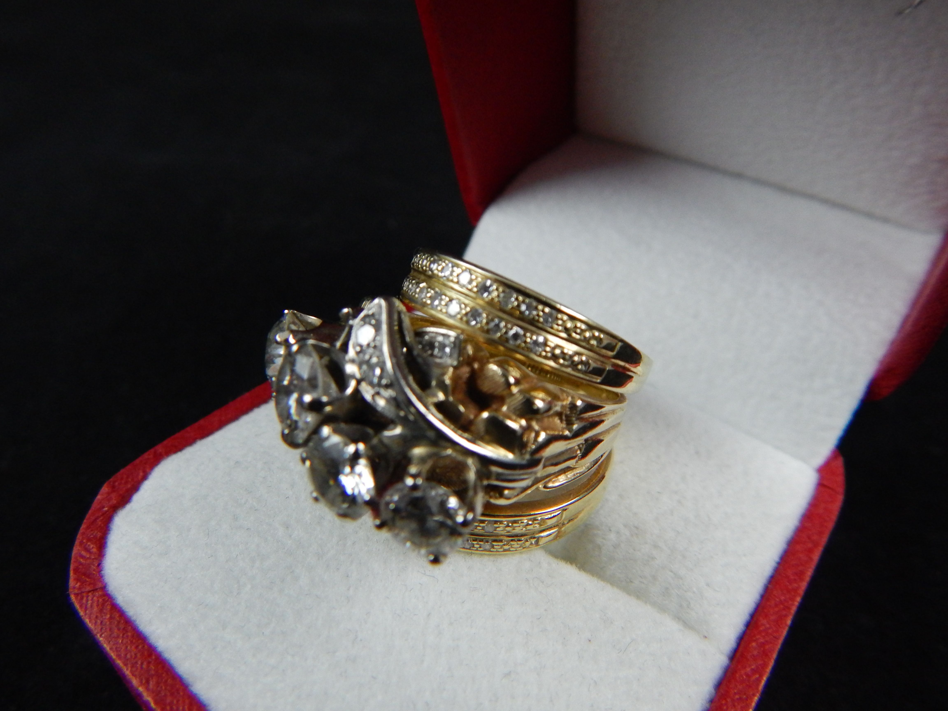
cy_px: 356
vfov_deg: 58.9
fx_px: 630
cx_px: 474
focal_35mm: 23
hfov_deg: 73.9
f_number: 3
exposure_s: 1/60
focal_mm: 4
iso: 400
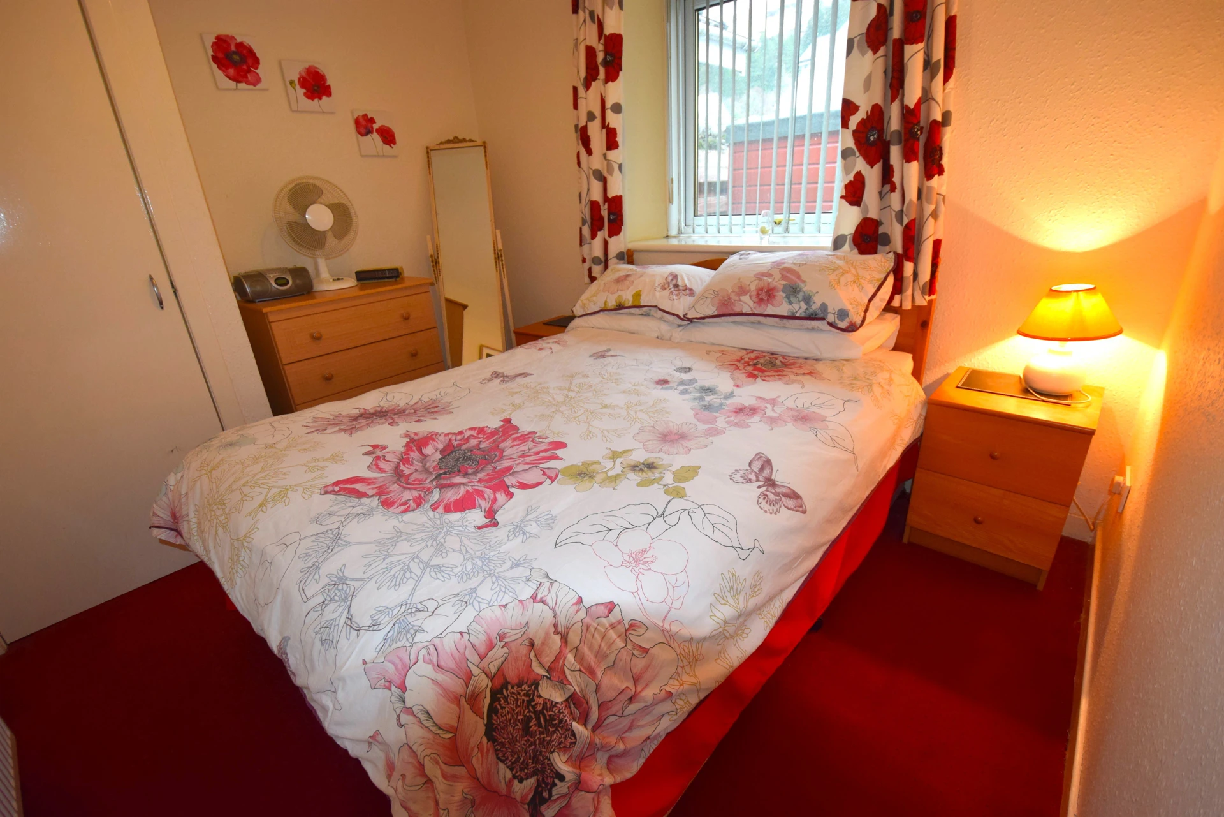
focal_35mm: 15
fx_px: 510
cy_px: 408
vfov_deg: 77.4
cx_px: 612
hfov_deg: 100.4
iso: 800
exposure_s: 1/100
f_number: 5
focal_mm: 10
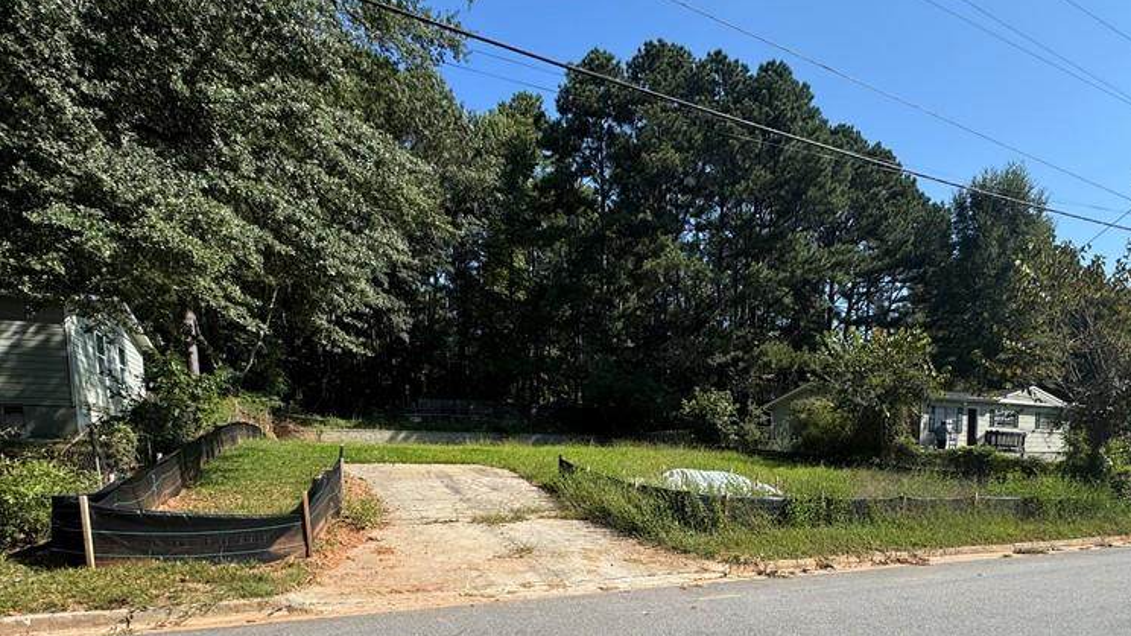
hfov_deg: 83.2
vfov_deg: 49.6
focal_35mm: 21
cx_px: 655
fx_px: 630
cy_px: 529
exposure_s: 1/1299
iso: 40
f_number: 2.2
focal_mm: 2.22
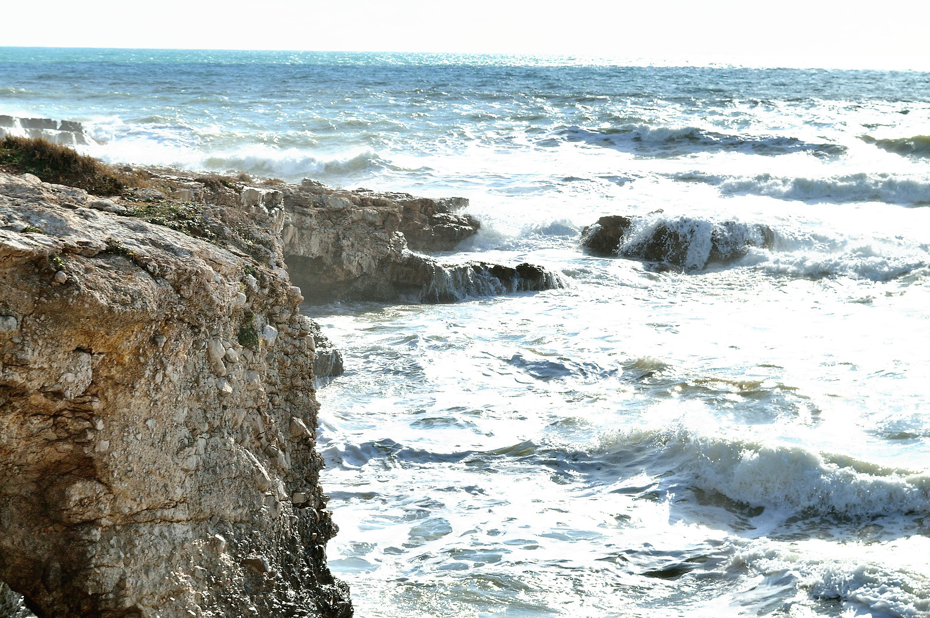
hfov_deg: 18.9
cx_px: 448
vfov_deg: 12.6
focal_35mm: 108
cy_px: 403
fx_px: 2787
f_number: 9
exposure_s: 1/500
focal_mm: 48
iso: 100
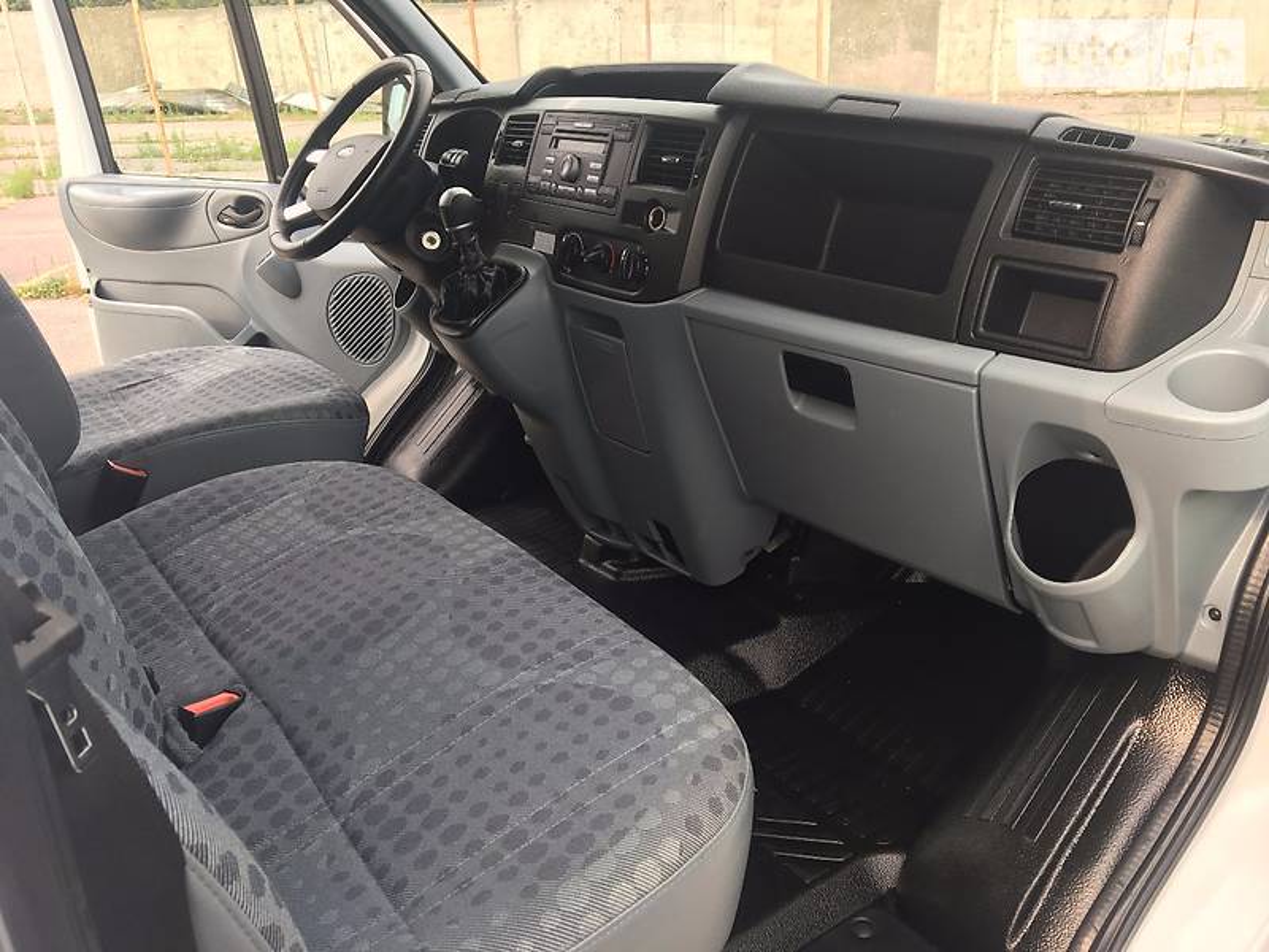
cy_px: 476
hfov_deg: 61.7
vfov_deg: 48.2
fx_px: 1063
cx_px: 634
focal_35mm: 29
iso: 25
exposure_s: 1/100
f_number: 2.2
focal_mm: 4.2
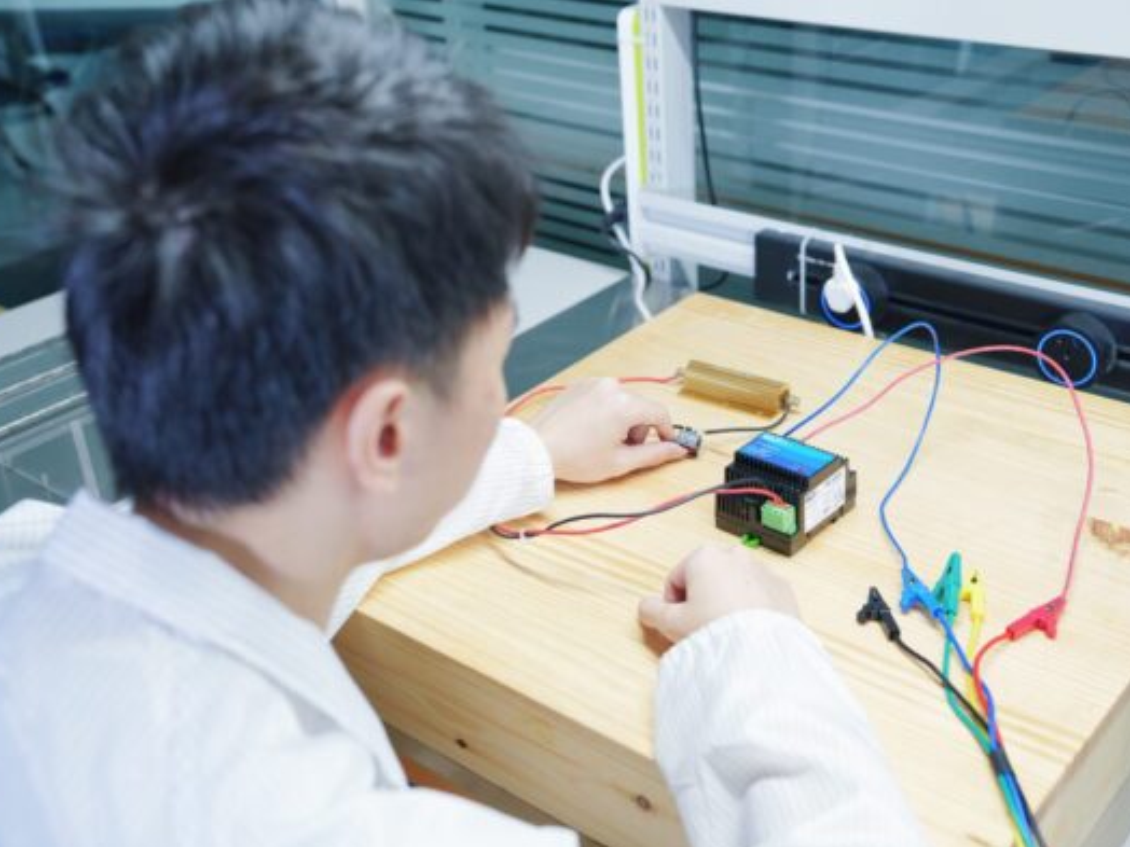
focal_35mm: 44
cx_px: 582
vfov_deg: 32.9
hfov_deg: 42.9
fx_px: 1436
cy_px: 429
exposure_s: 1/80
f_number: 4
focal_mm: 40
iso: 800
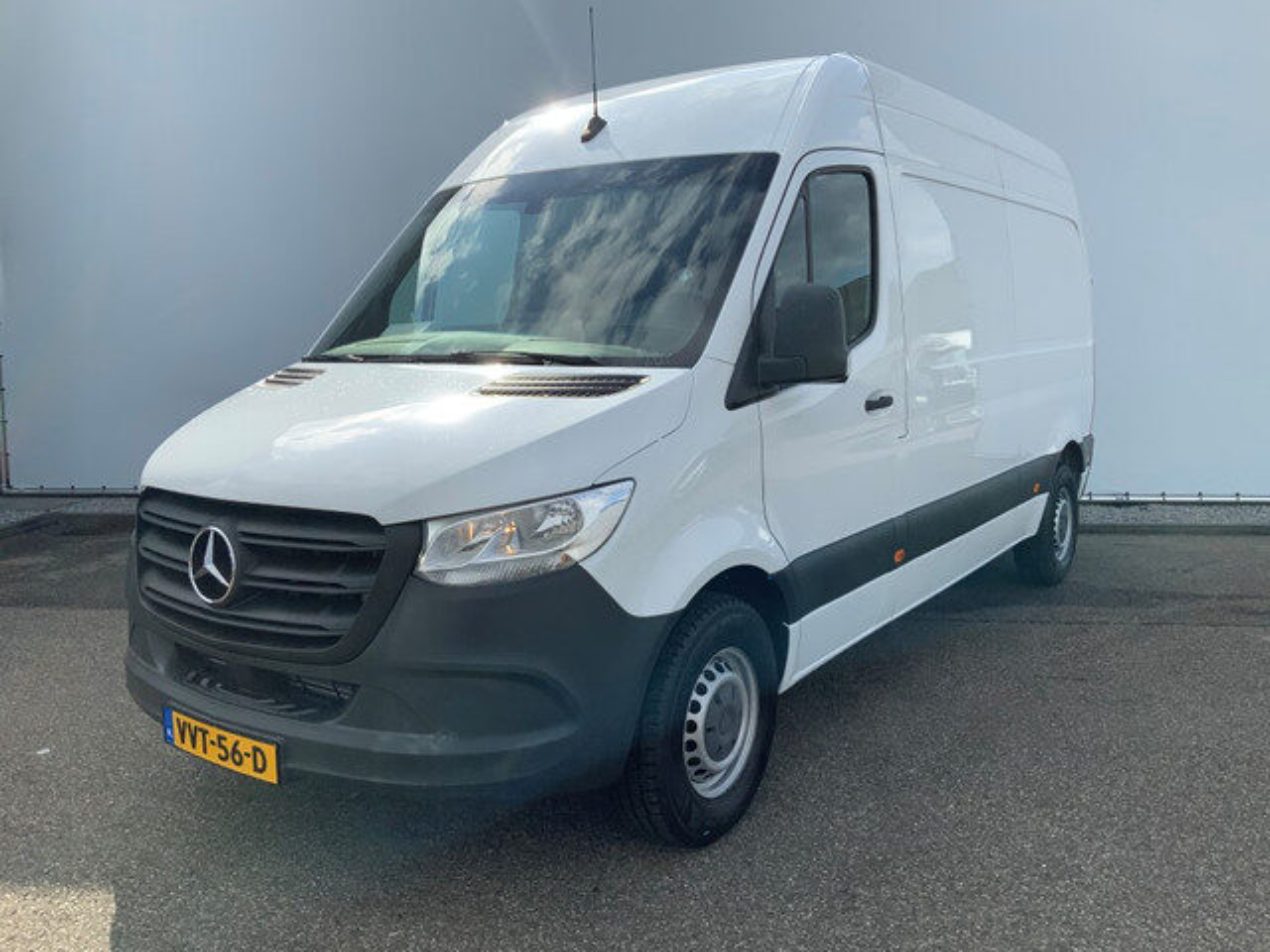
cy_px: 476
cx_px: 635
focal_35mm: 29
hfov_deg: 61.7
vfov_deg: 48.2
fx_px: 1064
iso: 16
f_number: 1.8
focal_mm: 3
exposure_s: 1/2058
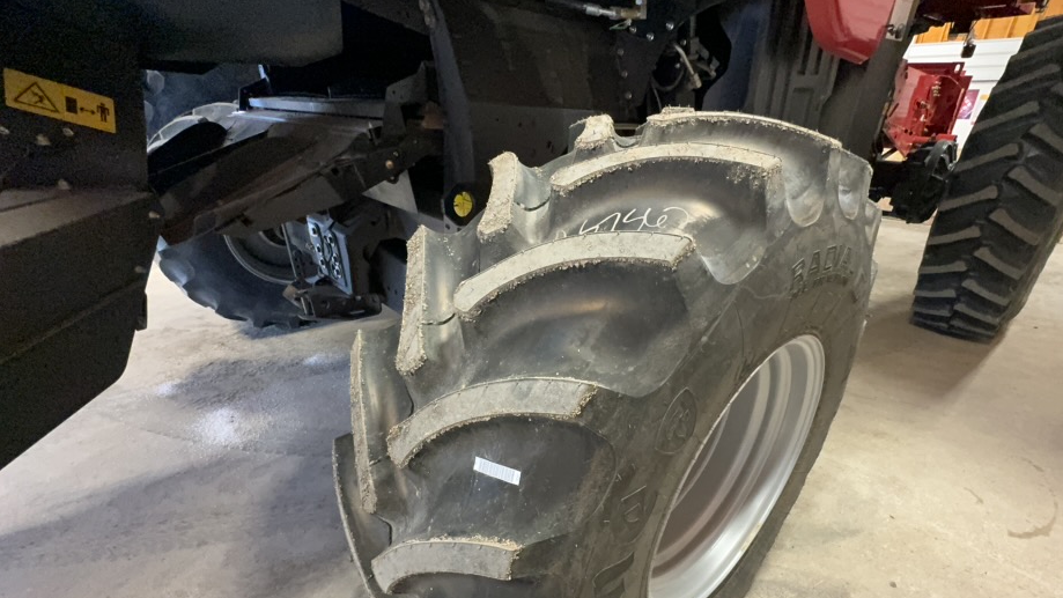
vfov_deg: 62.8
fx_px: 479
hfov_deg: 95.5
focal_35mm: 17
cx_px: 591
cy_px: 384
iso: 500
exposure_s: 1/61
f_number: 2.2
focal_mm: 2.22
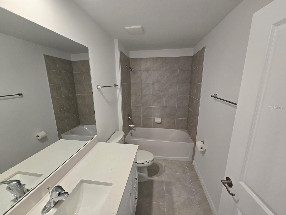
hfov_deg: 106.2
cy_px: 108
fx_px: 107
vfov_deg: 89.9
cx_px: 143
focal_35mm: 13
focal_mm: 2.2
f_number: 2.2
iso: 125
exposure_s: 1/60
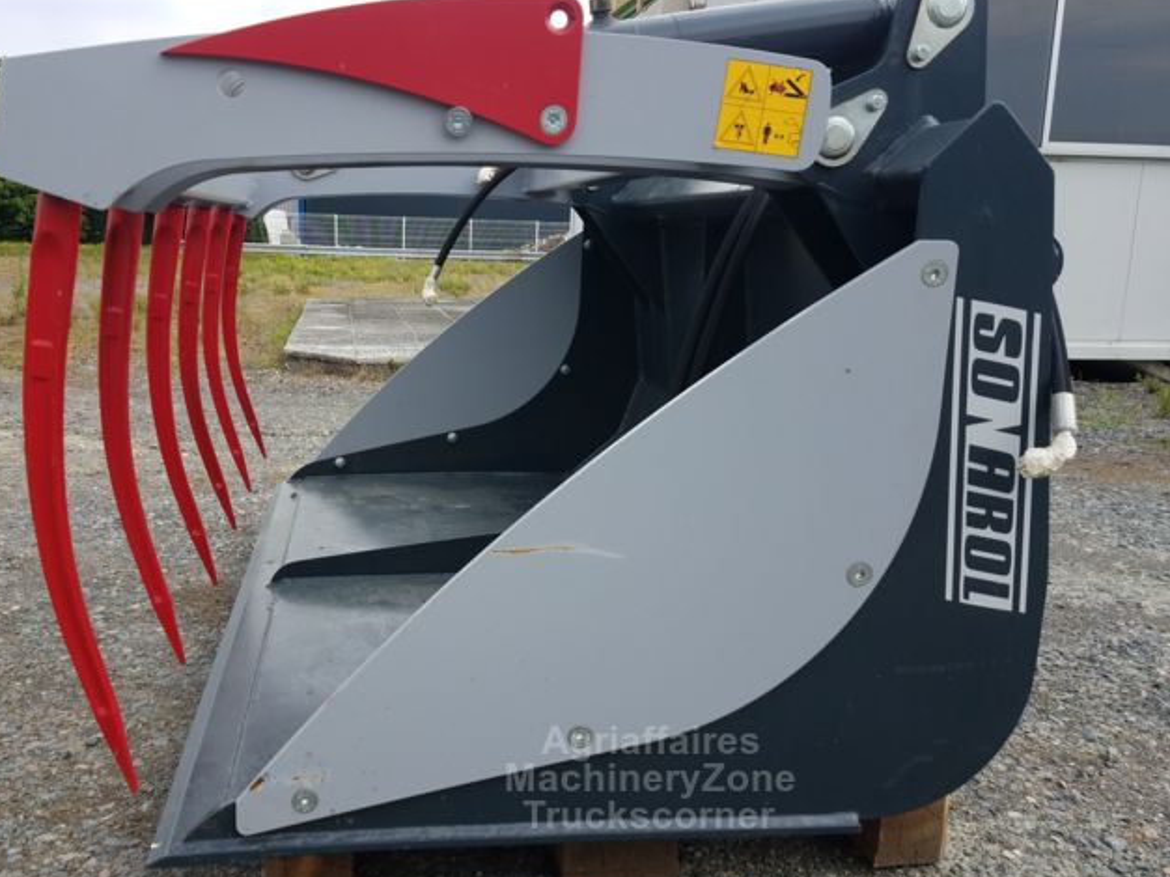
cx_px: 495
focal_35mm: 31
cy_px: 438
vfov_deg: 45.4
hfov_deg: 58.1
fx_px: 1048
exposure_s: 1/1240
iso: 40
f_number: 1.7
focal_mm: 4.2
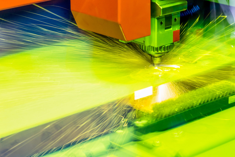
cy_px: 78
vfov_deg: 11.4
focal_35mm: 120
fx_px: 783
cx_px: 118
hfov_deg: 17.1
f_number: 8
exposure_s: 1
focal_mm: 120
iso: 1600
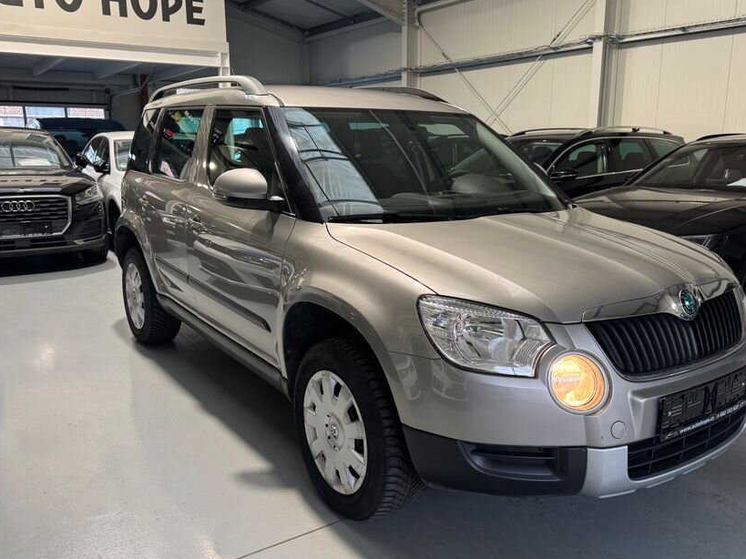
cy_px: 292
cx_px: 397
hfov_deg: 59.9
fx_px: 646
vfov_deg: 46.8
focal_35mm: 30
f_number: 1.78
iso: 160
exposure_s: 1/50
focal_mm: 6.76
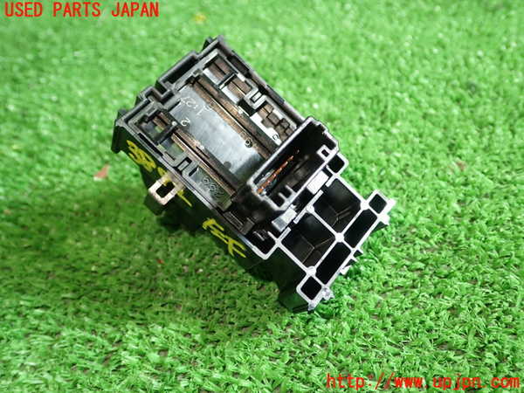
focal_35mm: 36
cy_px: 196
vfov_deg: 39.7
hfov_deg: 51.4
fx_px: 545
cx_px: 262
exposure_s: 1/40
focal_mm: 6.37
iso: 200
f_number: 2.5
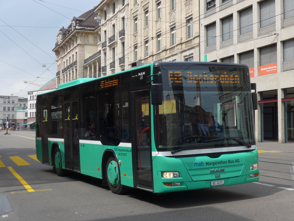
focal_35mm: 55
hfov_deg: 34.9
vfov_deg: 26.6
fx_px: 467
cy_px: 110
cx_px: 147
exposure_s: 1/800
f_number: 3.4
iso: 80
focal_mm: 11.3
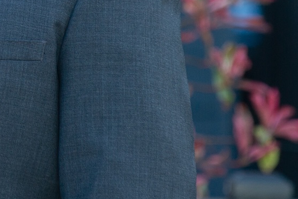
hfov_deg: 2.9
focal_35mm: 722
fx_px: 5974
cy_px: -70
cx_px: -126
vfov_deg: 1.9
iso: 250
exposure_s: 1/250
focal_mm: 200
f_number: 4.5
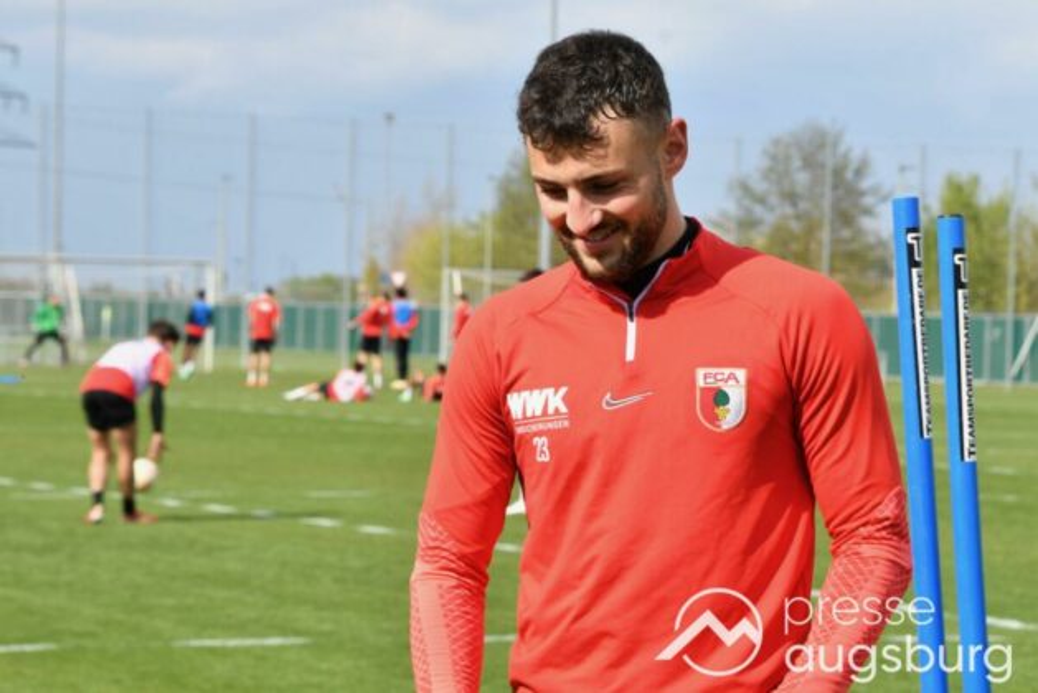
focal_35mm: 150
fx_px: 4327
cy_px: 346
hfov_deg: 13.7
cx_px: 519
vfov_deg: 9.2
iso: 500
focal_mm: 100
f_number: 13
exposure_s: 1/640
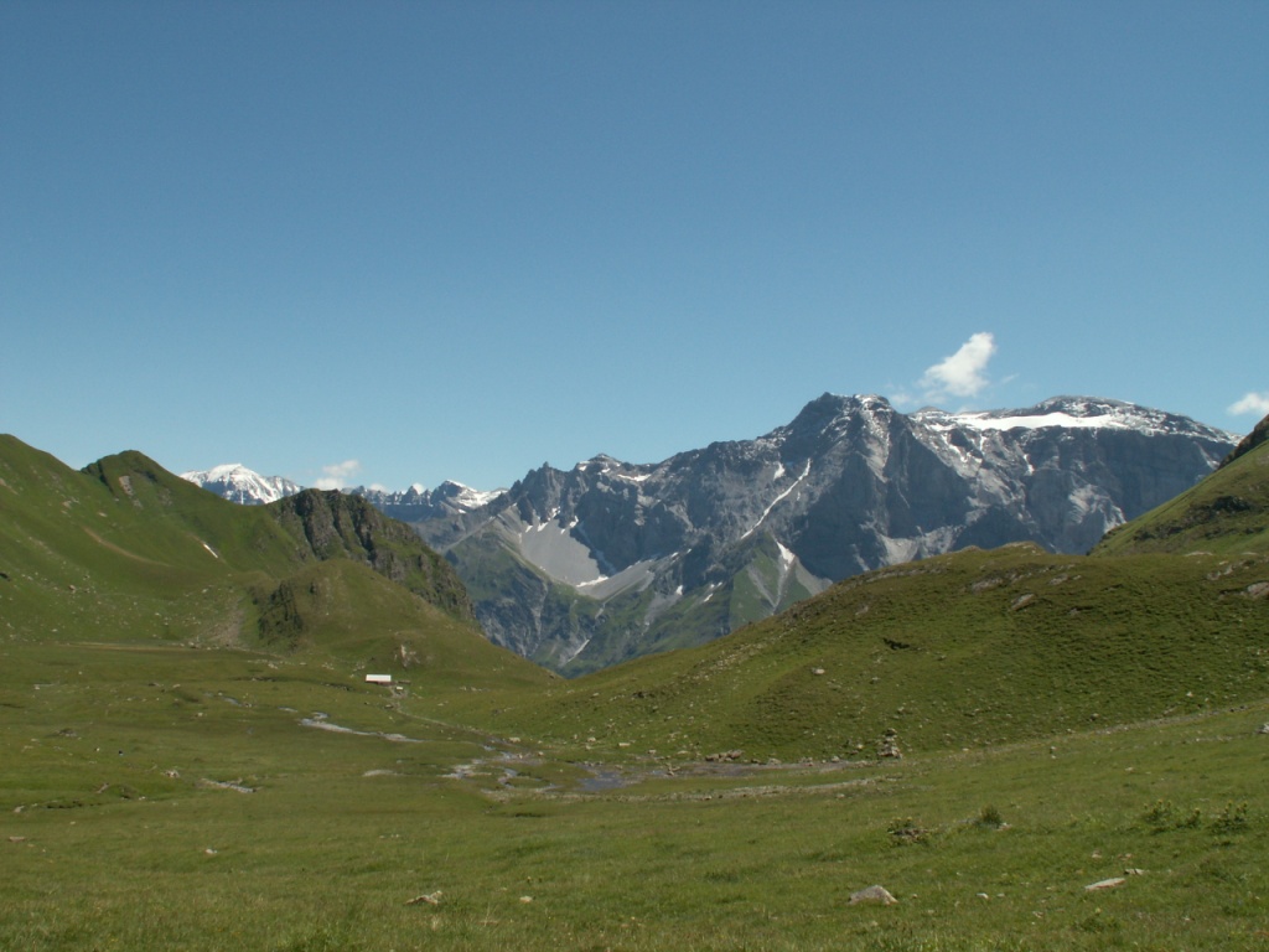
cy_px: 476
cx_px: 634
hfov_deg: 52.6
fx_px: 1283
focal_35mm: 35
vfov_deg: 40.7
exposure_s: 1/200
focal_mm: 5.86
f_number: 7.1
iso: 50
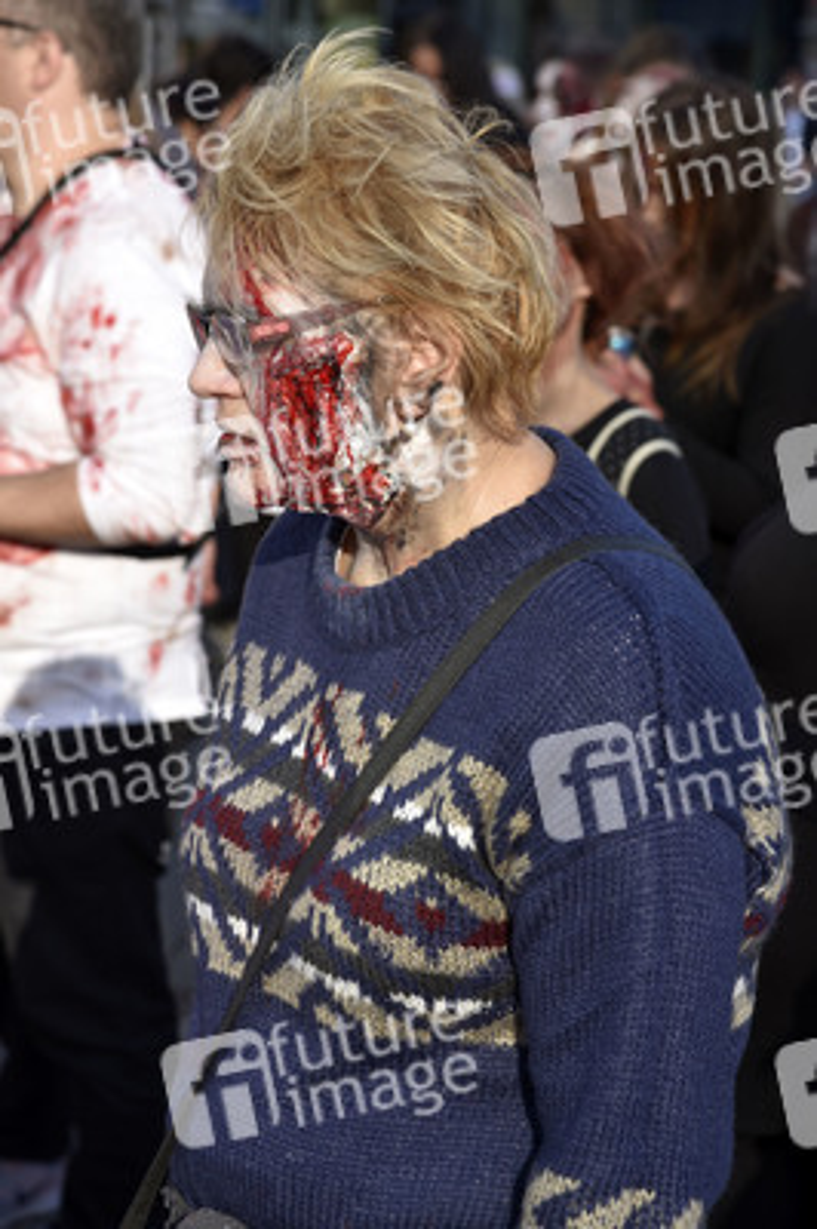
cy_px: 614
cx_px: 408
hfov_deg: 11.4
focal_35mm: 120
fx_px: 4092
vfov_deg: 17.1
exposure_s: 1/250
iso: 220
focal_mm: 120
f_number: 8
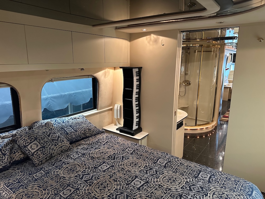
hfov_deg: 71.6
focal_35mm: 24
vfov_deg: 56.8
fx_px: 184
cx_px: 132
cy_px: 100
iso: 800
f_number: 1.78
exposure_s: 1/60
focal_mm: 6.86
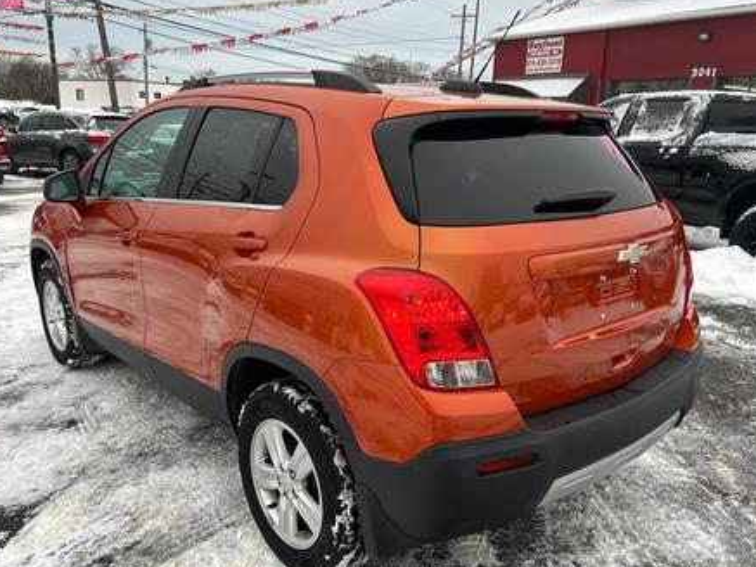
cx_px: 386
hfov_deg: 59.9
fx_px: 655
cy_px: 306
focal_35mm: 30
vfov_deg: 46.8
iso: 32
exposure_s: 1/140
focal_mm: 5.7
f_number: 1.5
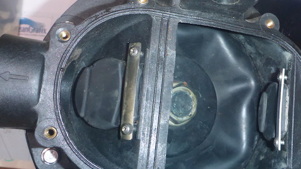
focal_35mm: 43
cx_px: 197
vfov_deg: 27.7
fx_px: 343
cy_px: 79
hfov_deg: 46.7
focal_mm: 4.9
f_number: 3.3
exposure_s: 1/60
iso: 800
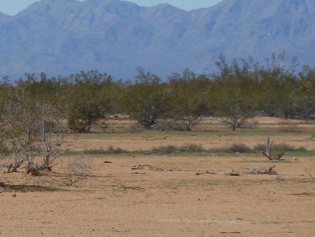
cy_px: 40
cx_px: -32
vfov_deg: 3.4
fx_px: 4023
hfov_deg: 4.5
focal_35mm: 442
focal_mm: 34
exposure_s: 1/640
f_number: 5.6
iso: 80
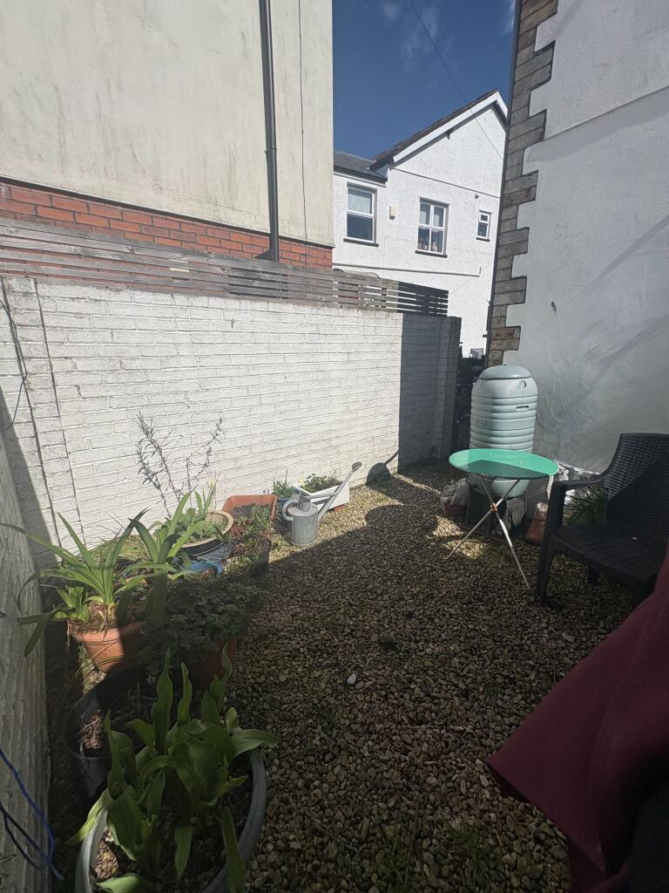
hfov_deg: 85.7
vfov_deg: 102.1
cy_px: 446
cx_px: 334
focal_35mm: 14
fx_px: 361
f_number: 2.2
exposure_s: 1/6135
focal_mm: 2.22
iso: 50
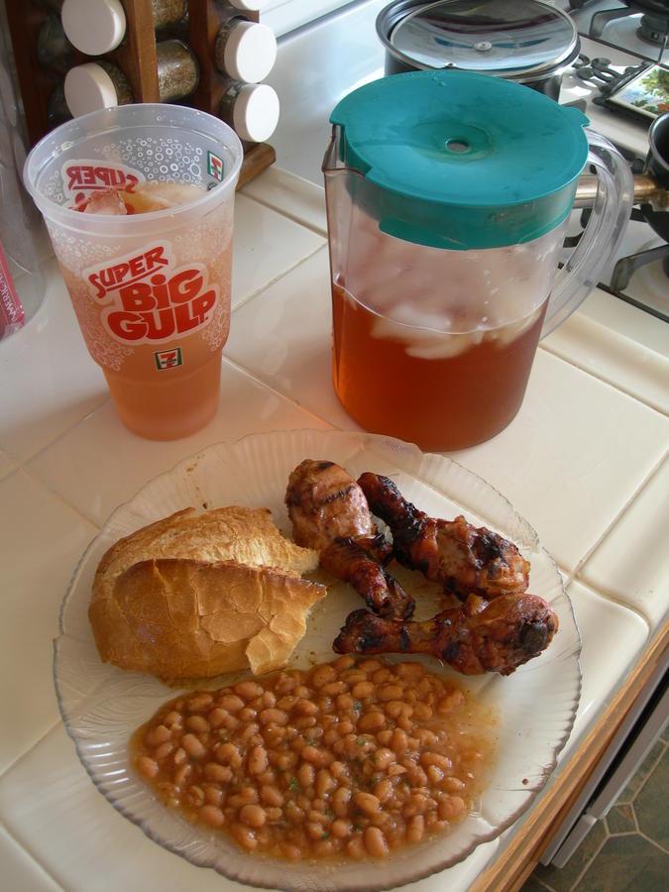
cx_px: 334
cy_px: 446
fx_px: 979
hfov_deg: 37.7
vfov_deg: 49.0
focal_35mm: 38
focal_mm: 7.8
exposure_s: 1/10.7
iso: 50
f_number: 2.8
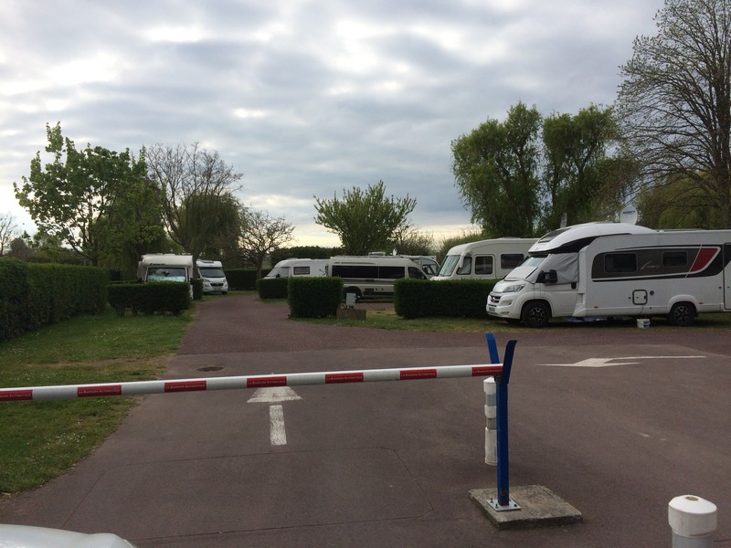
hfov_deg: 61.7
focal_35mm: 29
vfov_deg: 48.2
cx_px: 366
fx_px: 612
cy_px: 274
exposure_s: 1/2053
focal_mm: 4.15
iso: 32
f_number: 2.2
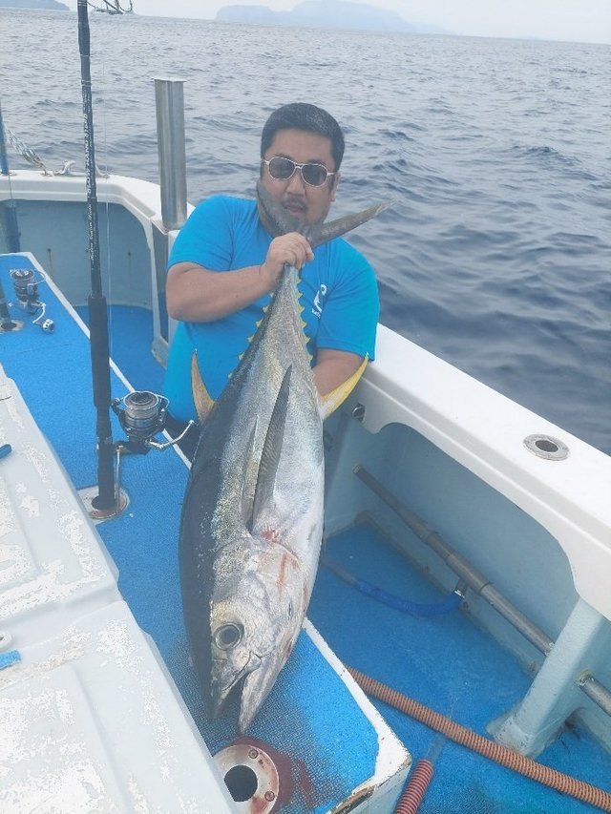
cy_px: 407
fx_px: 565
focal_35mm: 24
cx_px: 306
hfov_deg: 56.8
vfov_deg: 71.6
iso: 40
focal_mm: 5.23
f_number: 1.8
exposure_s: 1/588
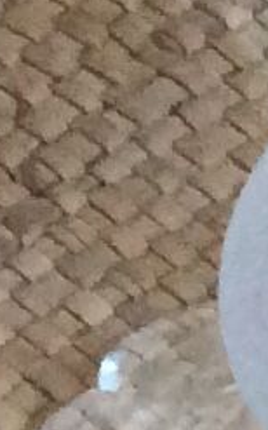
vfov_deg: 5.7
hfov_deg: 3.6
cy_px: 978
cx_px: -496
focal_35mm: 356
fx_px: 4168
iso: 200
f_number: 2.4
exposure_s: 1/25
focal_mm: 3.3
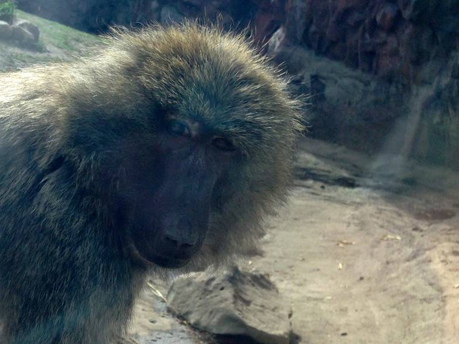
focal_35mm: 68
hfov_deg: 26.9
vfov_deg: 21.6
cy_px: 222
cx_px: -4
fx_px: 902
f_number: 2.4
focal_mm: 4.12
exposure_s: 1/526
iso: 50
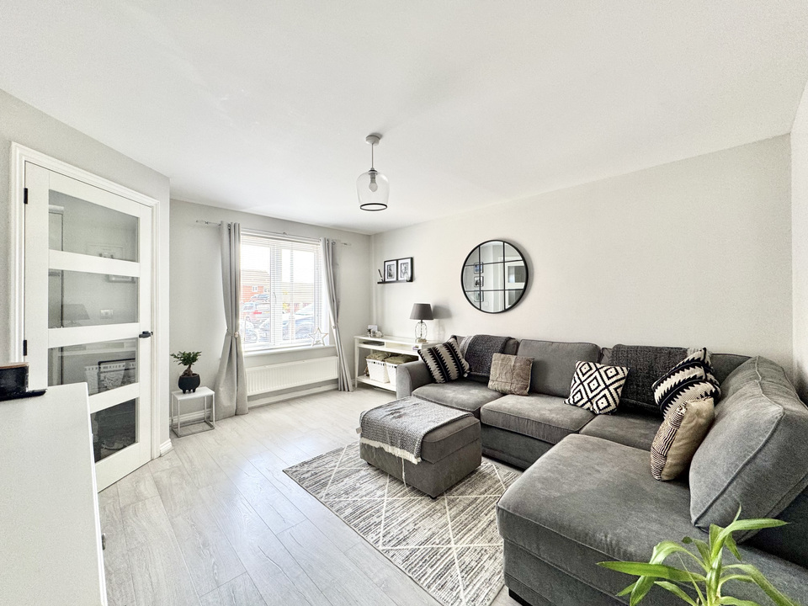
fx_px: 327
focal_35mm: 14
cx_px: 404
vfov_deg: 85.7
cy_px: 303
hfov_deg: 102.1
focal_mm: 2.22
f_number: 2.2
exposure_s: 1/99
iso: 125
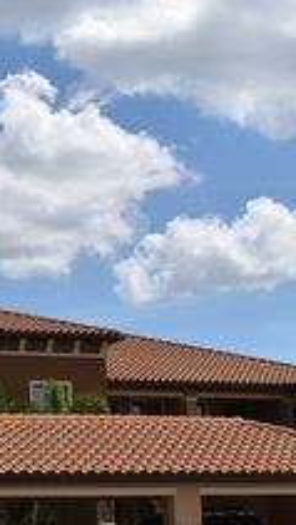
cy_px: 373
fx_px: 933
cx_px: -157
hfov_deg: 16.3
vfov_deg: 31.0
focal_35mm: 67
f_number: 13
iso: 100
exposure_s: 1/200
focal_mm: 18
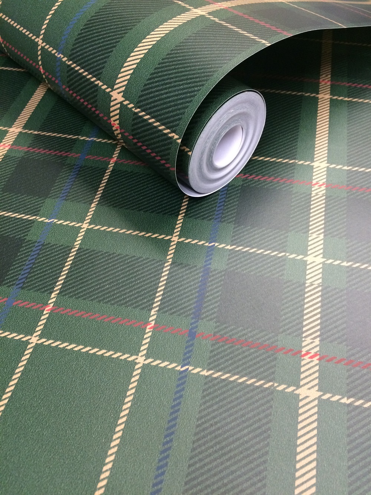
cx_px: 186
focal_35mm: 29
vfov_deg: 61.7
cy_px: 248
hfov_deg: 48.2
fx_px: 414
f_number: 2.2
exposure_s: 1/33
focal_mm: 4.15
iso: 320
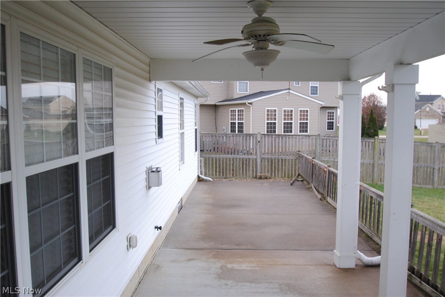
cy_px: 148
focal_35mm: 30
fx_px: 371
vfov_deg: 43.7
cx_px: 222
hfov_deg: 61.9
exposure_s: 1/80
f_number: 4.2
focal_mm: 20
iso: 200
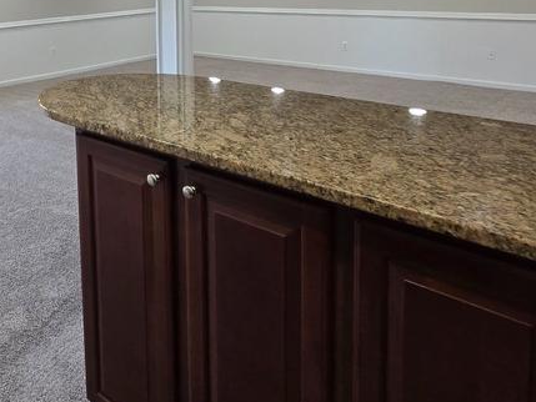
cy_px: 21
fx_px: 480
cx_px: 37
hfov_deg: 50.5
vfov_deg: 41.0
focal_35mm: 31
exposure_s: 1/60
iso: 125
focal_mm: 2.2
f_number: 2.2
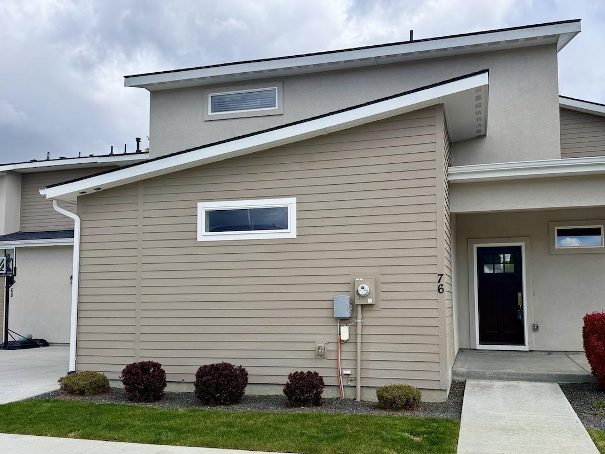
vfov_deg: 49.6
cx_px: 352
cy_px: 263
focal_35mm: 28
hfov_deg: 63.1
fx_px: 489
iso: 100
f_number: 1.78
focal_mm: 6.76
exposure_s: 1/4405
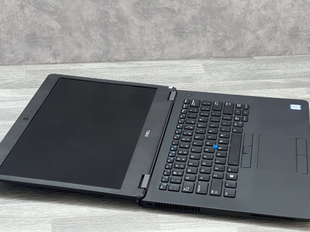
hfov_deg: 25.3
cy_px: 116
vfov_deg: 19.1
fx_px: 690
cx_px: 155
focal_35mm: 77
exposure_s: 1/50
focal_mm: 9
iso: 400
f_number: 2.8
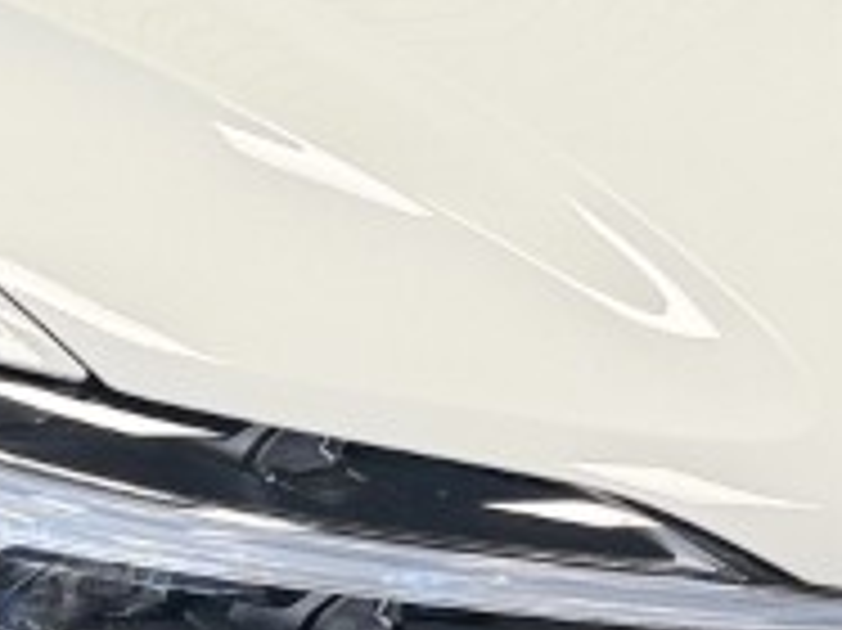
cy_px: 518
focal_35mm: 164
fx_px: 3987
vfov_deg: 9.0
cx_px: -216
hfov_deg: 11.8
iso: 80
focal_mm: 6.76
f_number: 1.78
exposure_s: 1/100
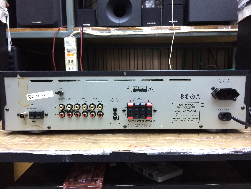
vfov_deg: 48.2
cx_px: 126
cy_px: 94
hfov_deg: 61.7
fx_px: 210
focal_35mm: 29
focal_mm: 4.15
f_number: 2.2
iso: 250
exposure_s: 1/33
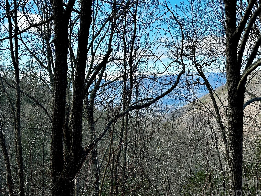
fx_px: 452
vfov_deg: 24.4
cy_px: 85
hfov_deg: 32.2
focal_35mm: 60
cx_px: 131
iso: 64
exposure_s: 1/1992
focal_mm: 6.86
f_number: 1.78
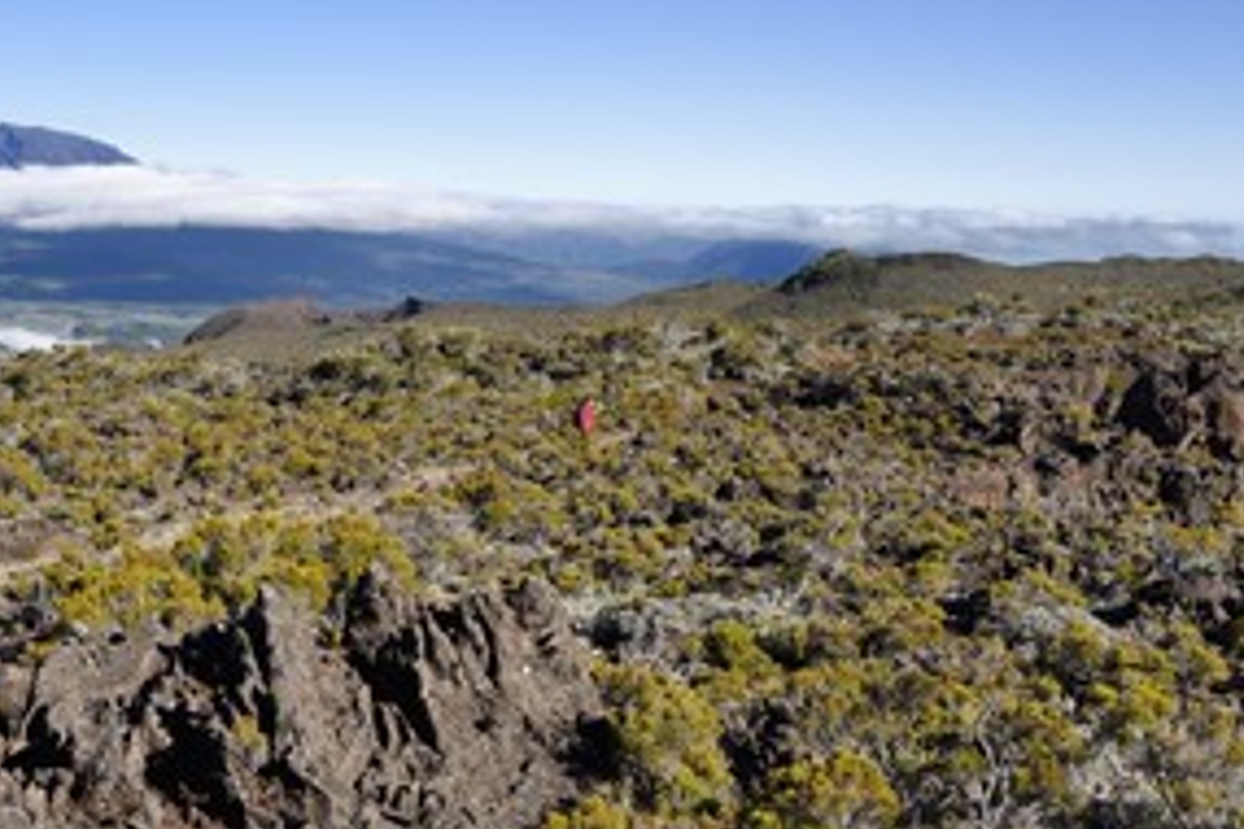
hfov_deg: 35.6
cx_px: 655
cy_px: 502
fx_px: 1935
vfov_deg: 24.1
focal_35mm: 56
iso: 200
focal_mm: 38
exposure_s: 1/250
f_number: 14
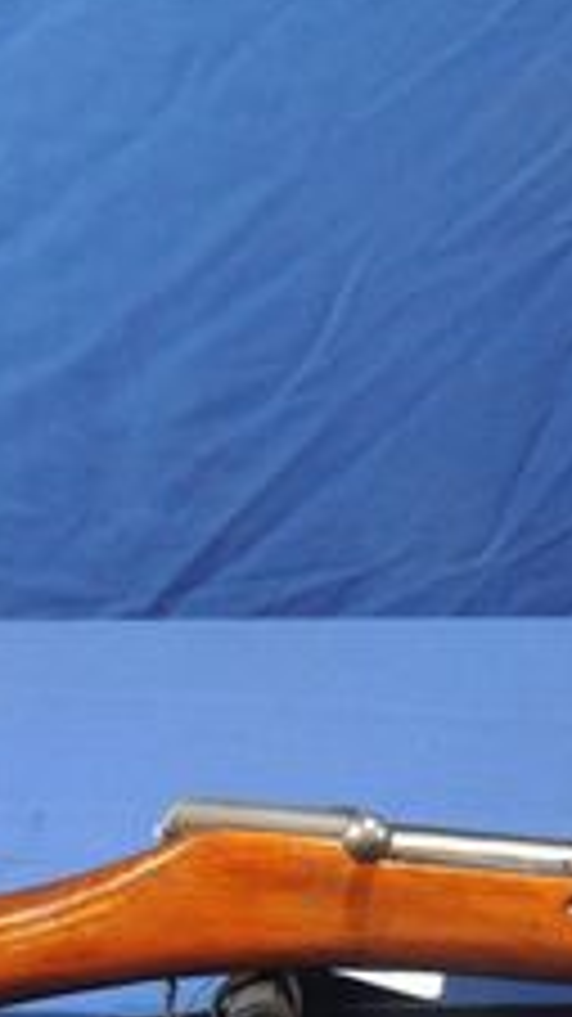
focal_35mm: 73
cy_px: 889
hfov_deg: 16.0
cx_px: 642
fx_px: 1970
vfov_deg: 28.0
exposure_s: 1/30
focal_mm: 4.3
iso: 360
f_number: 3
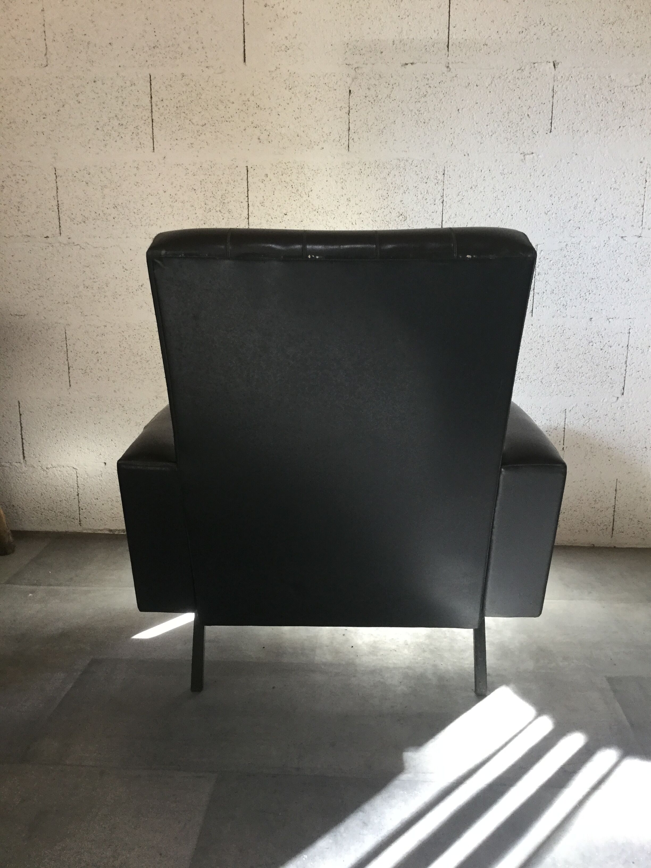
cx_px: 326
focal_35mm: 31
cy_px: 434
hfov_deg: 45.4
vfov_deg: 58.4
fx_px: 777
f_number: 2.4
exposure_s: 1/33
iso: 64
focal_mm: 3.3
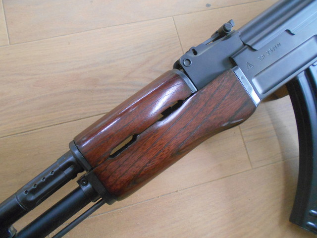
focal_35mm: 26
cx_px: 158
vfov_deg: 53.1
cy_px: 119
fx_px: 238
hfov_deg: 67.3
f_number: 3.2
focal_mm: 4.6
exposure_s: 1/50
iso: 800
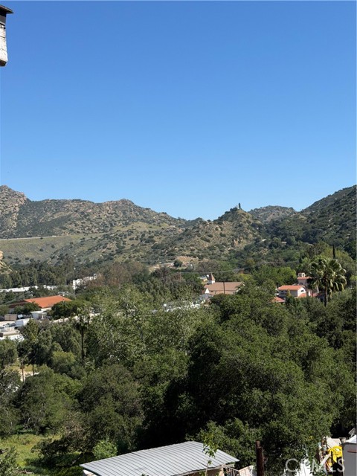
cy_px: 238
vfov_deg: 39.7
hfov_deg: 30.3
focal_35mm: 48
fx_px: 660
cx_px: 178
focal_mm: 6.76
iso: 80
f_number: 1.78
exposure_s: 1/8772
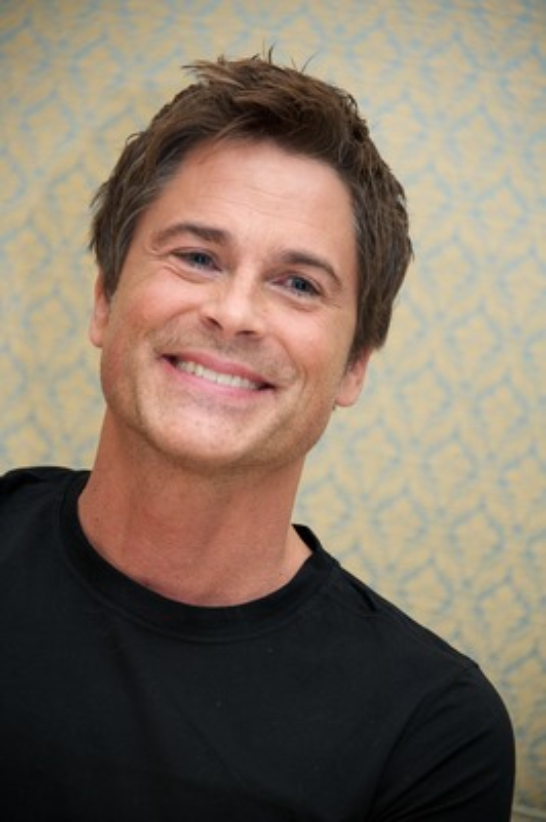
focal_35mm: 210
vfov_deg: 9.8
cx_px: 273
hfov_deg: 6.5
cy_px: 411
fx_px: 4785
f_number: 5.6
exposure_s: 1/60
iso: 640
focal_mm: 210
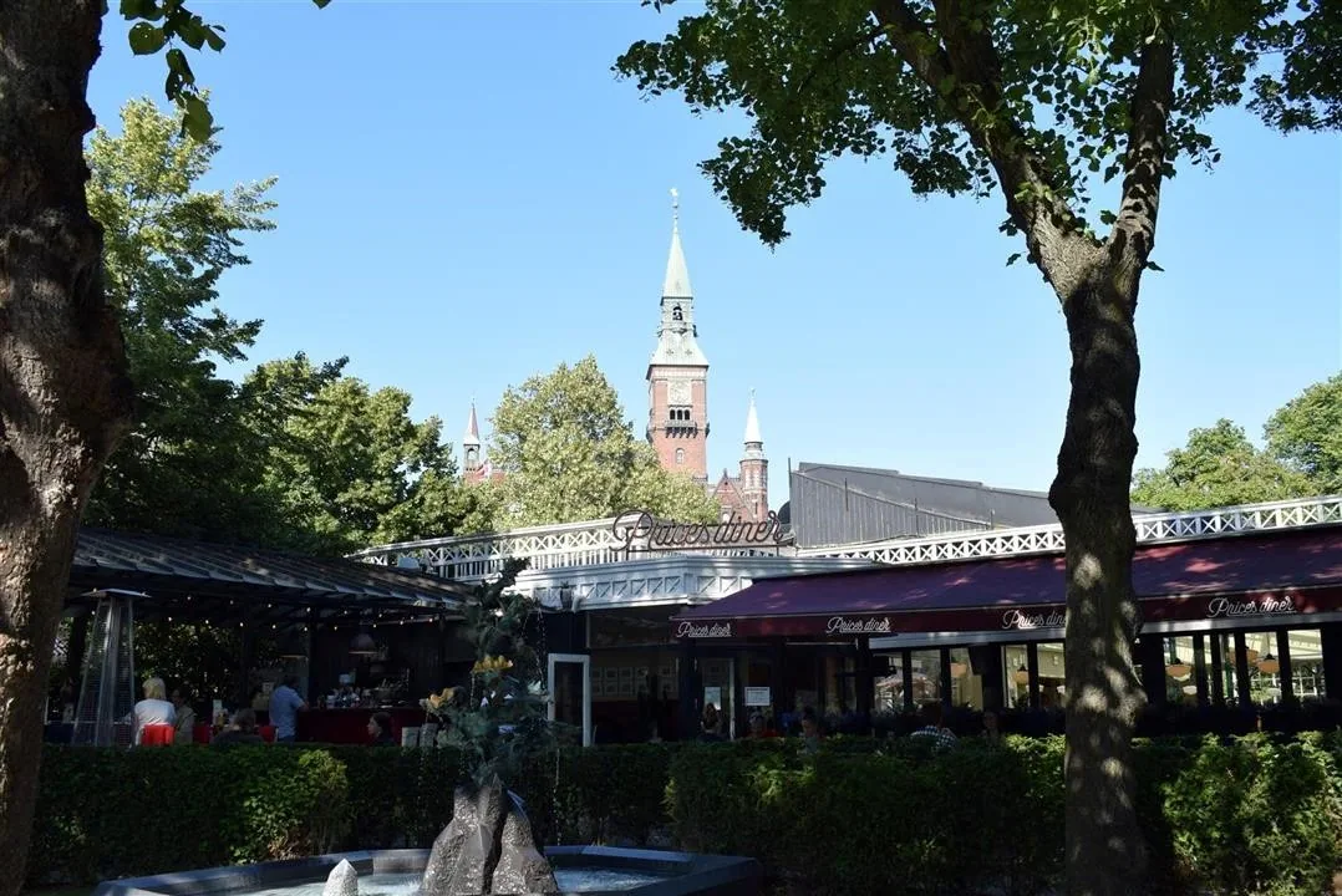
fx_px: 1343
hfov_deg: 53.1
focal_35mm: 36
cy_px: 448
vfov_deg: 36.9
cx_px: 671
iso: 200
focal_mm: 24
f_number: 8
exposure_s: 1/250
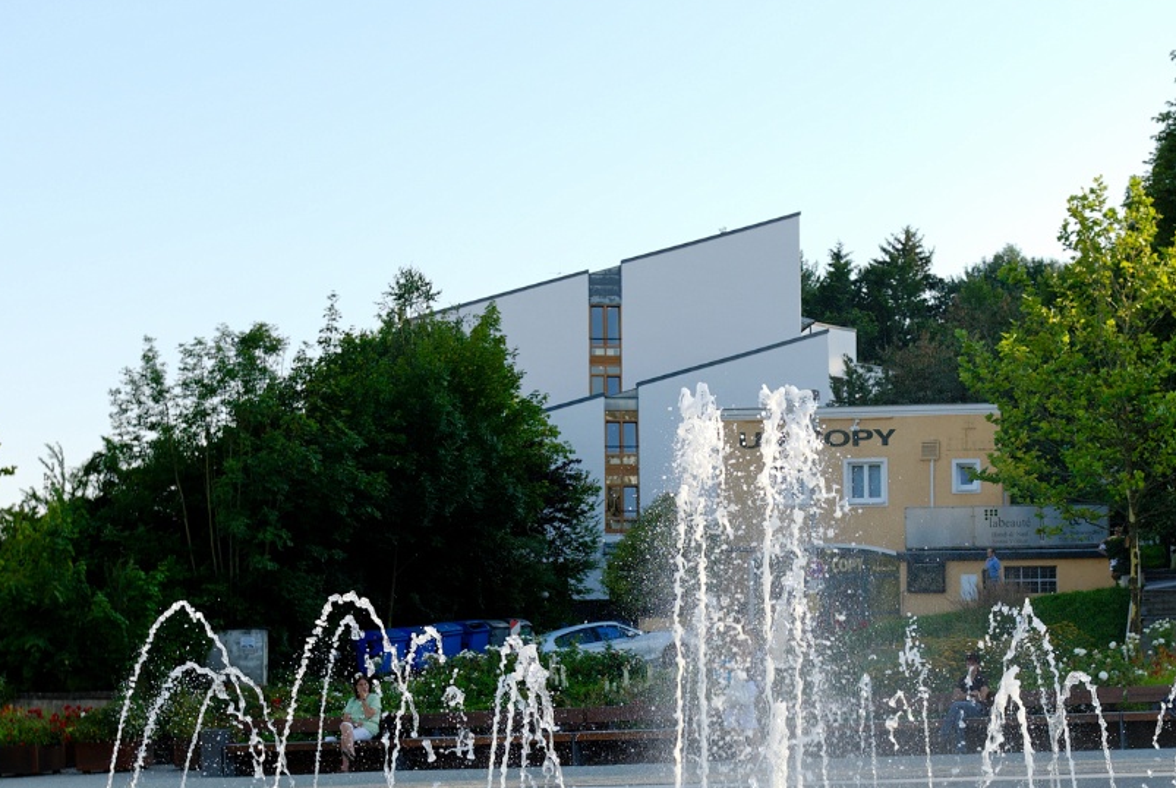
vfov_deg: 18.4
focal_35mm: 74
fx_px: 2421
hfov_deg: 27.2
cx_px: 760
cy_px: 555
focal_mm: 30
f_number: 4
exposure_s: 1/400
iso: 100
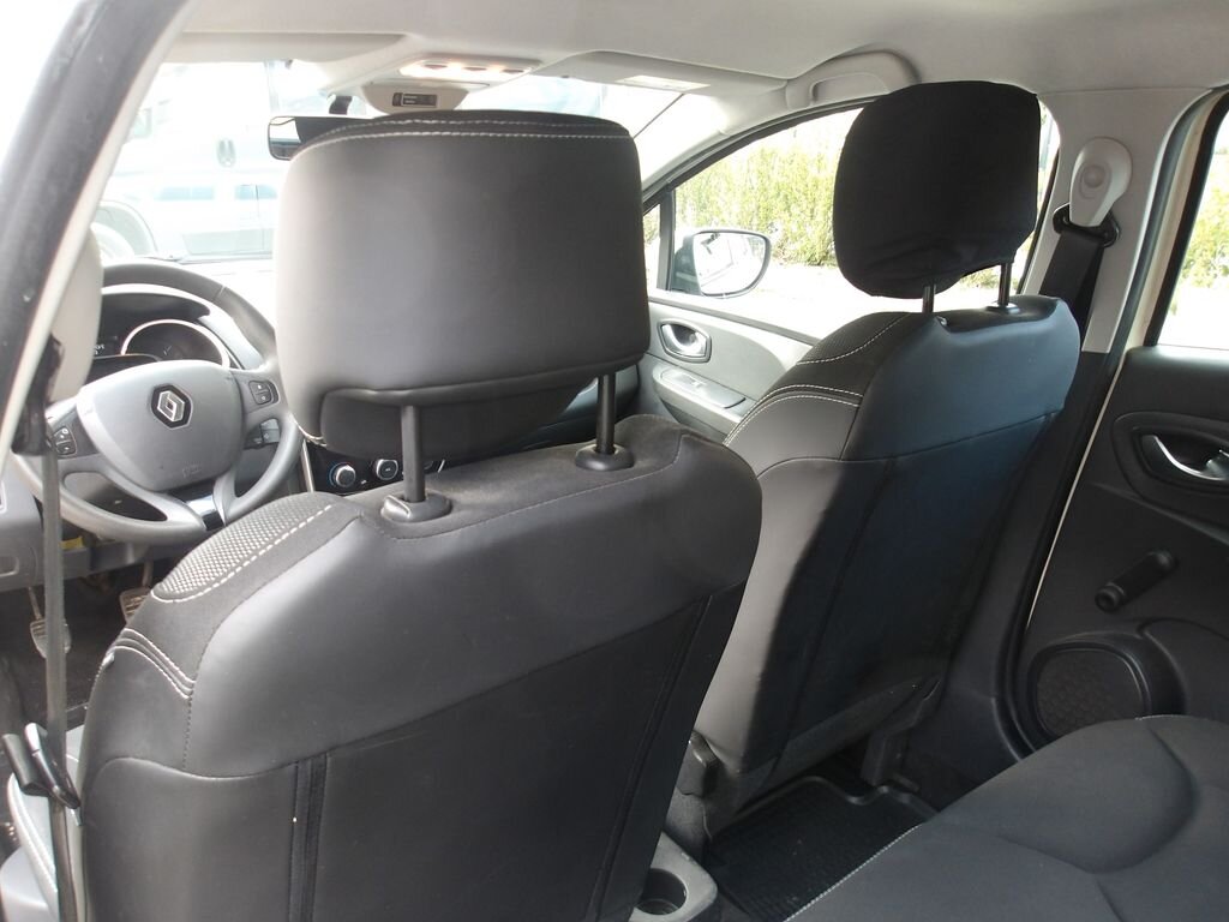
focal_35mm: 27
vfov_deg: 51.4
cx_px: 614
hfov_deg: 65.3
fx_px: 959
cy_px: 461
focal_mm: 4.9
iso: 200
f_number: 3
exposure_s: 1/20
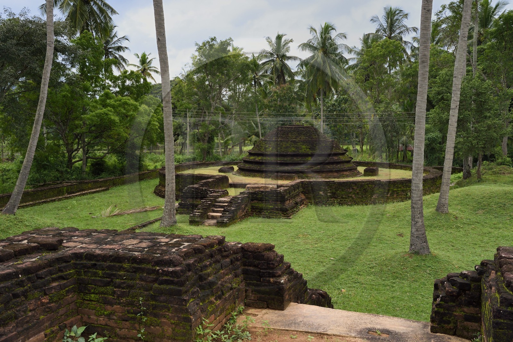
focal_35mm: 34
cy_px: 171
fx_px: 484
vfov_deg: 38.9
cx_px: 256
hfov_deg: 55.8
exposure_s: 1/160
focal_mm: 34
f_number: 16
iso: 800
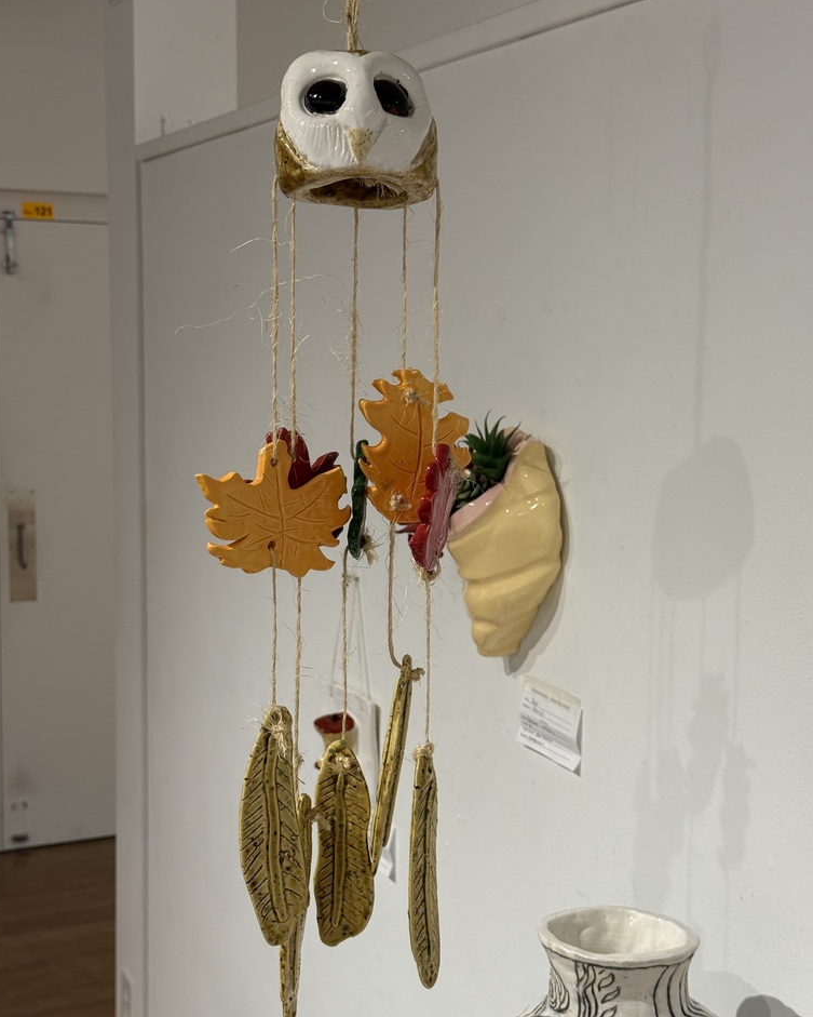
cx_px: 399
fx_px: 1534
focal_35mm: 51
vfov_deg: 36.6
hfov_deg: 29.7
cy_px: 534
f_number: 1.78
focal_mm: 6.76
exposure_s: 1/125
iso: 80
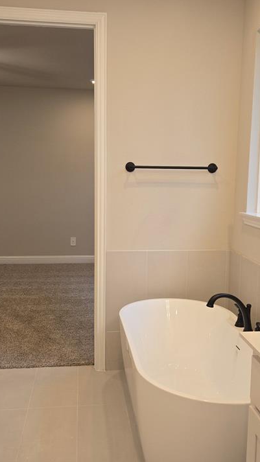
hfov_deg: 32.8
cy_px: 235
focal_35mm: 36
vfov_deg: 55.3
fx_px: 441
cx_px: 128
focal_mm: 5.4
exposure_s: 1/60
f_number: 1.8
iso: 40
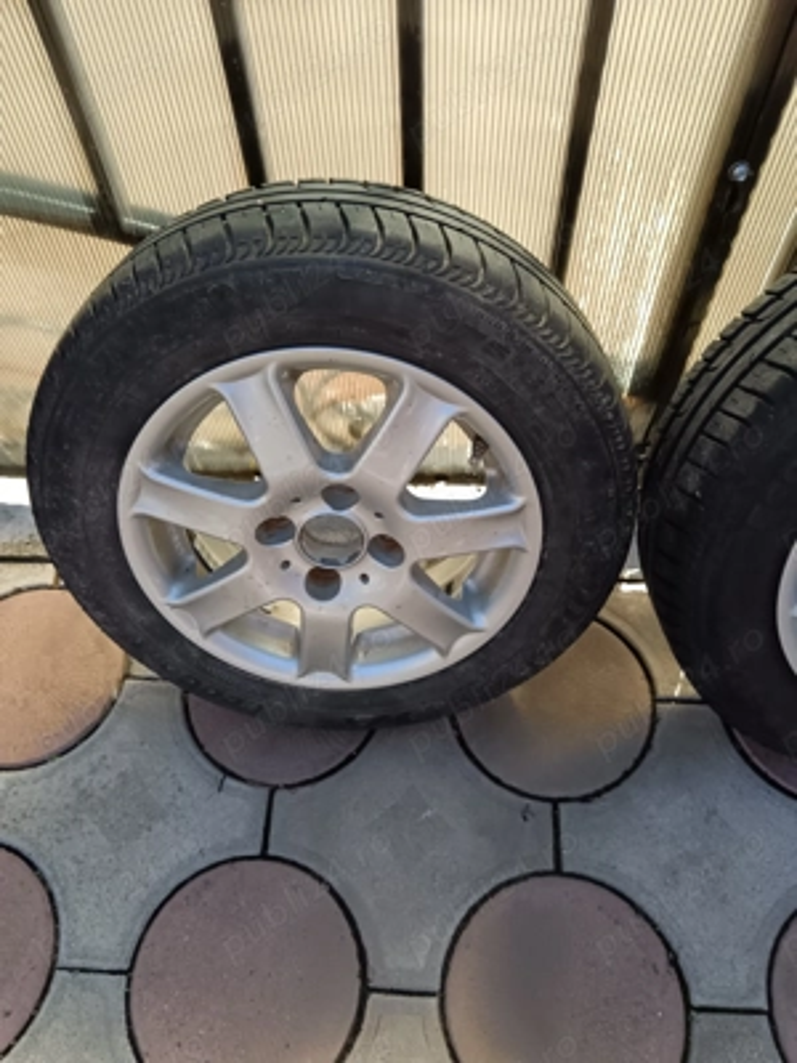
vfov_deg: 65.3
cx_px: 398
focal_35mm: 27
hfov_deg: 51.4
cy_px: 532
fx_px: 829
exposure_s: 1/900
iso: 608
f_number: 1.9
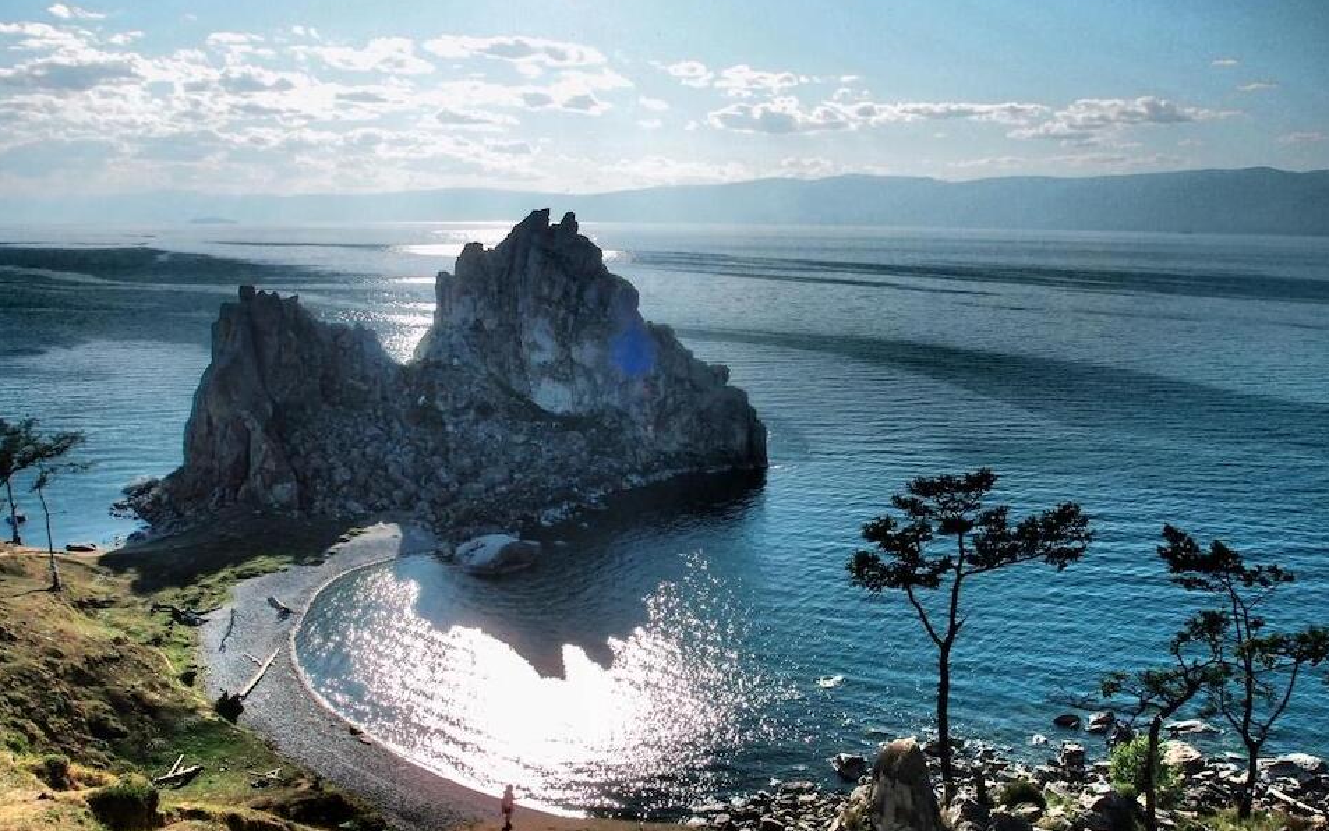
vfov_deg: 41.7
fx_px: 1087
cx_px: 668
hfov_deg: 62.9
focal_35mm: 30
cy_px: 488
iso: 100
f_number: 5.6
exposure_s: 1/1000
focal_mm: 6
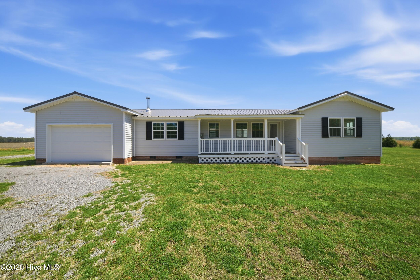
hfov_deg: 112.6
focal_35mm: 12
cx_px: 210
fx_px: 140
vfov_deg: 90.0
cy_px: 140
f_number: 8
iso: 250
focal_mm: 12
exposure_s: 1/500
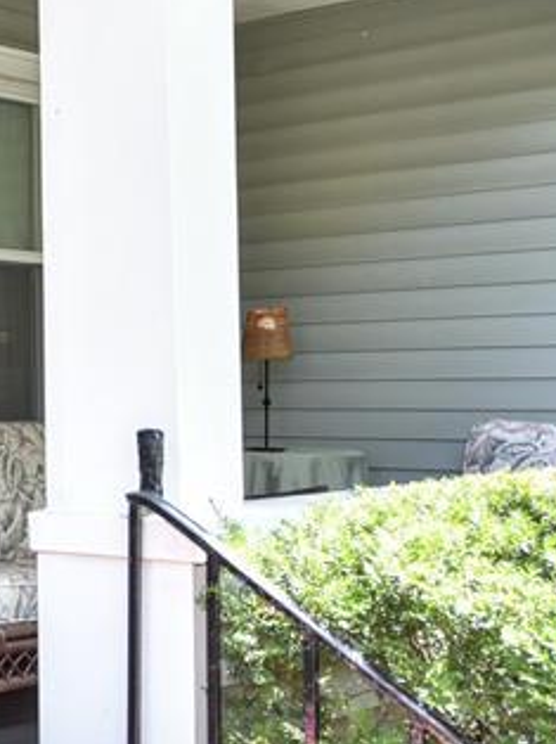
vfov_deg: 28.2
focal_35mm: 69
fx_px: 1480
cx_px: -511
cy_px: 380
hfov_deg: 16.7
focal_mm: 22
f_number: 5.6
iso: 450
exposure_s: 1/125
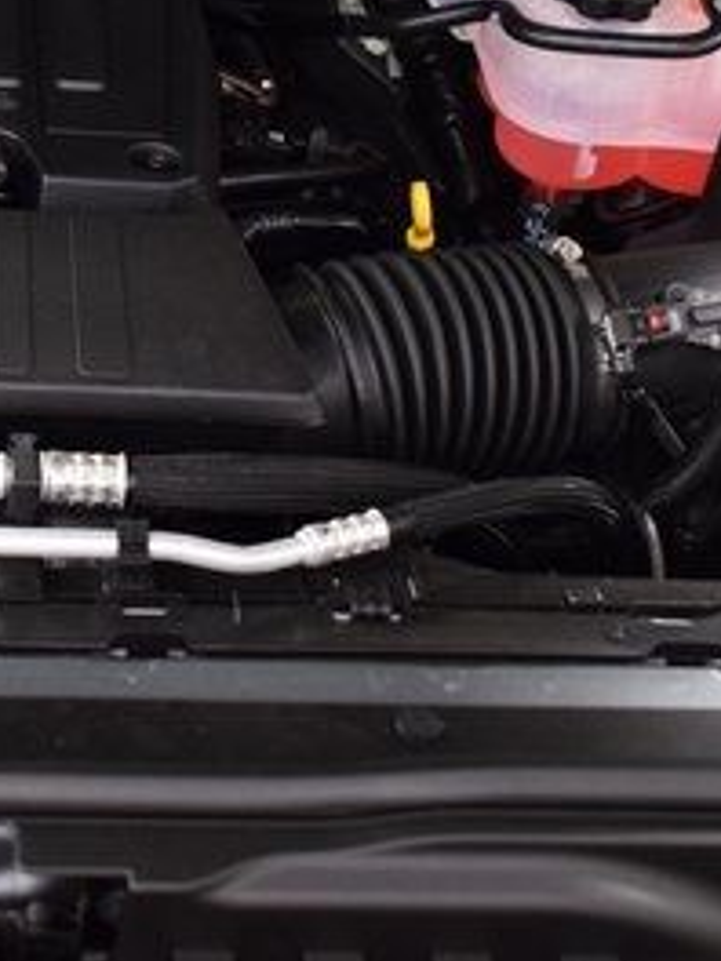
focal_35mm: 84
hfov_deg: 17.1
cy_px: 253
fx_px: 2333
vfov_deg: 23.1
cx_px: -22
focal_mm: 24
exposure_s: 1/50
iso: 1600
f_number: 2.8
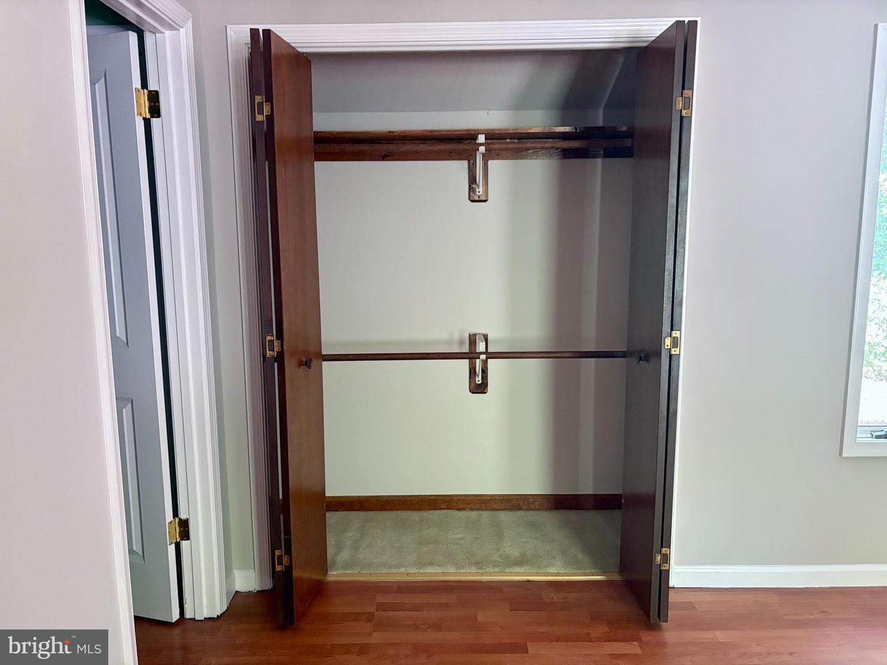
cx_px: 444
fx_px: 666
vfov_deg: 53.1
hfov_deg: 67.3
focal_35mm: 26
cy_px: 332
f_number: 1.6
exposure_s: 1/60
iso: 400
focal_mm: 5.96
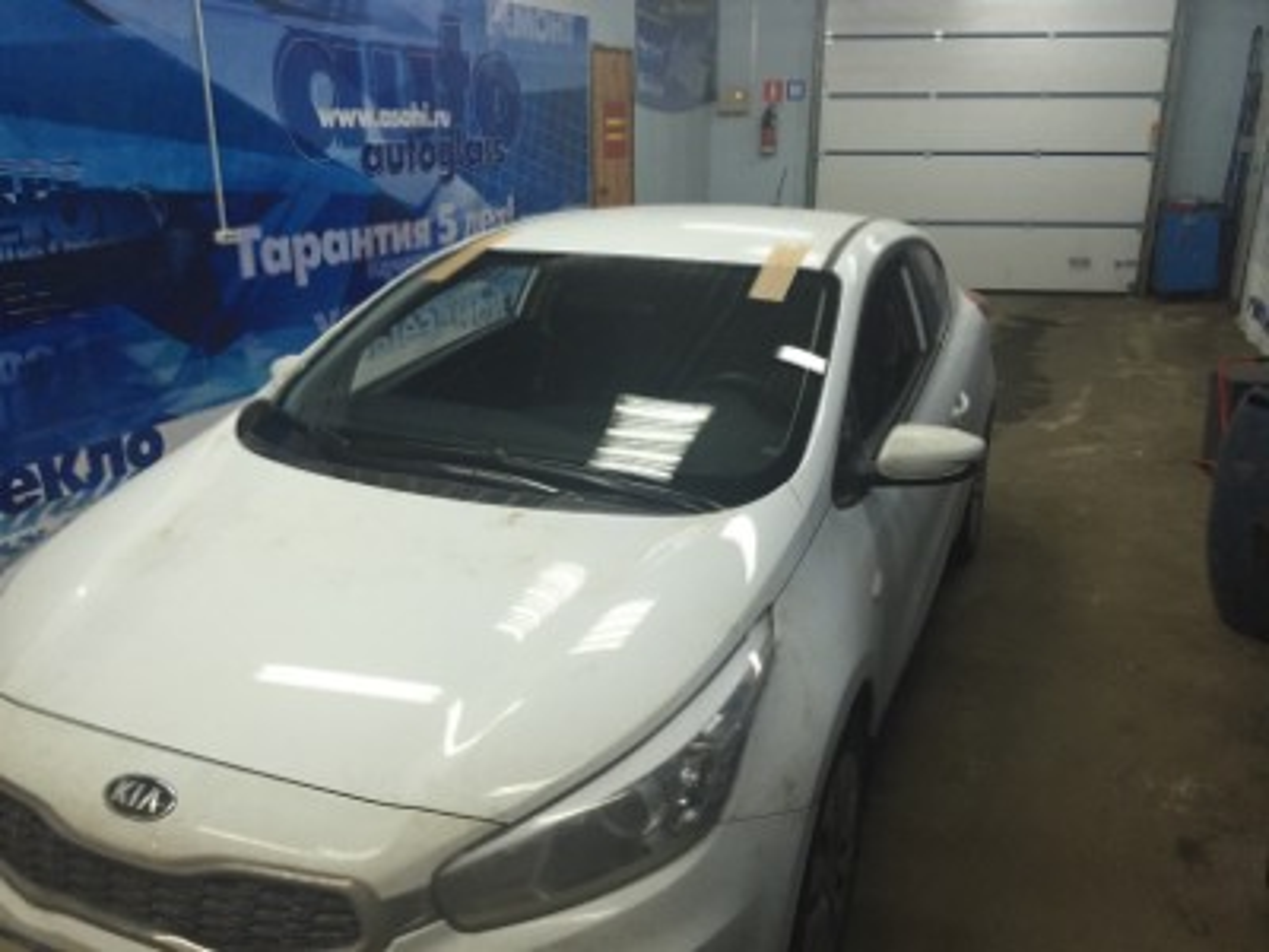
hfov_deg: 61.7
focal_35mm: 29
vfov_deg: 48.2
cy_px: 476
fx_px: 1063
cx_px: 634
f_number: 2.2
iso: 80
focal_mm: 4.15
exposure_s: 1/33
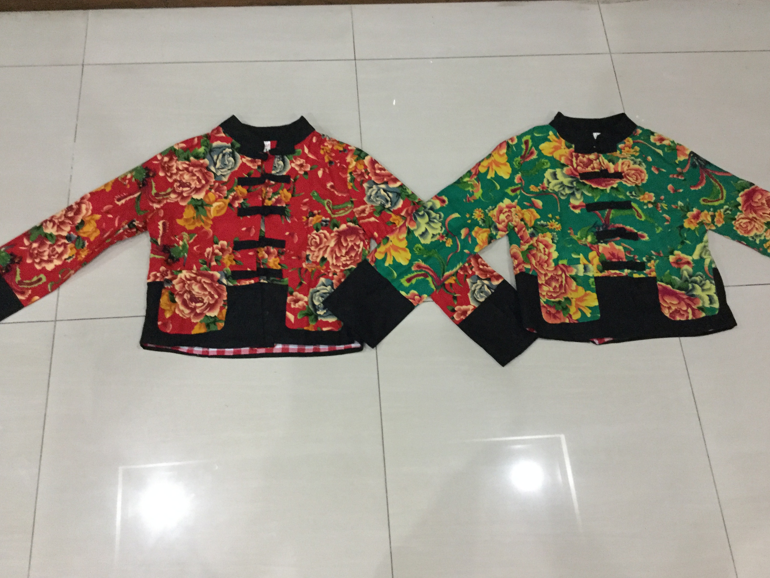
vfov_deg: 44.2
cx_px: 392
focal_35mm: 32
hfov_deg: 56.8
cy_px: 283
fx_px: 712
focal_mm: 3.3
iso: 500
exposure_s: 1/17
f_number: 2.4
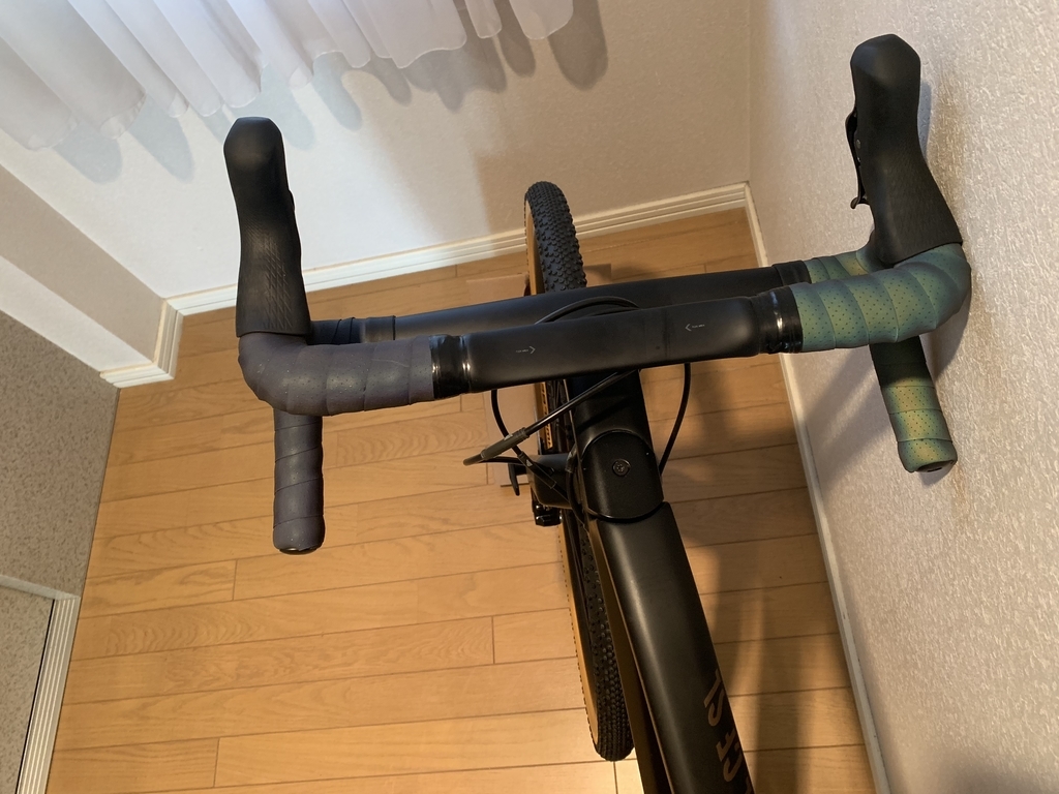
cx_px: 530
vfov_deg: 53.1
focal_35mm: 26
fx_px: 795
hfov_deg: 67.3
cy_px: 397
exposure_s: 1/50
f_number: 1.8
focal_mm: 4.25
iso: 320
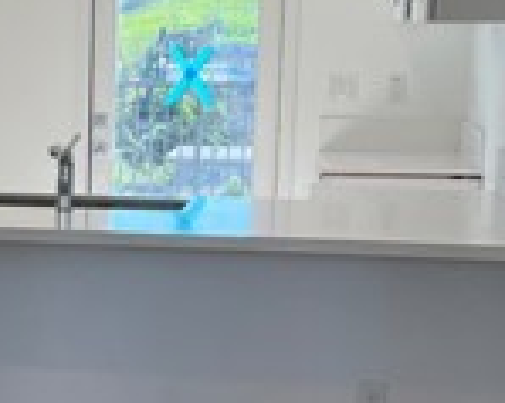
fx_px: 1628
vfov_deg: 14.1
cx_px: -142
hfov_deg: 16.7
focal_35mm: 109
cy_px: 284
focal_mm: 5.7
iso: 50
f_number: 1.5
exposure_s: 1/718
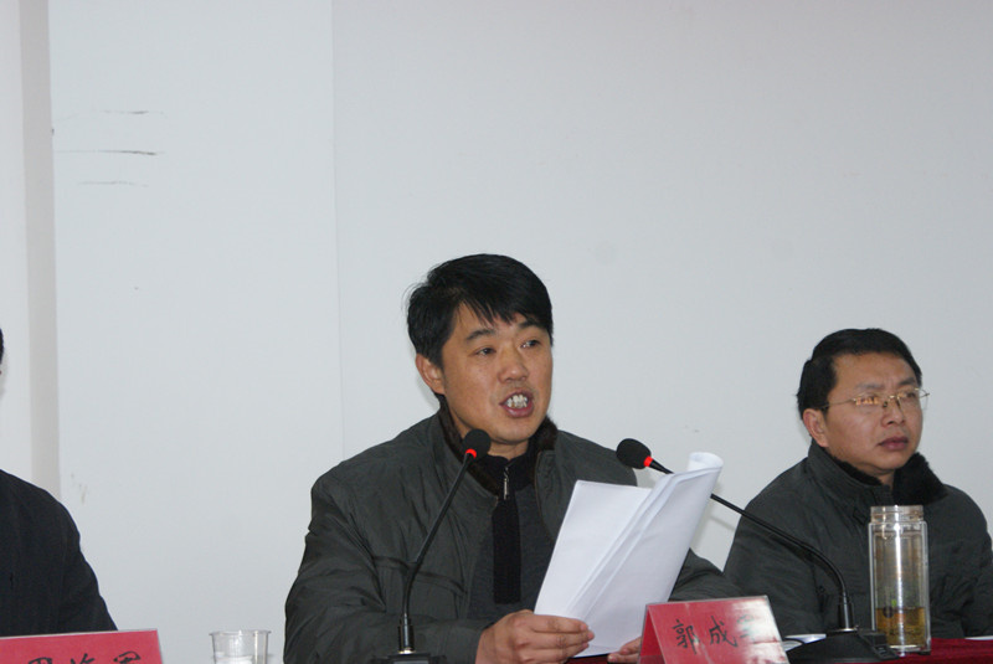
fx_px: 2899
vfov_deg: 13.1
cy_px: 332
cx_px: 496
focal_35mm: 105
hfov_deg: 19.4
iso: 800
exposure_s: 1/80
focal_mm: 70
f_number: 5.6
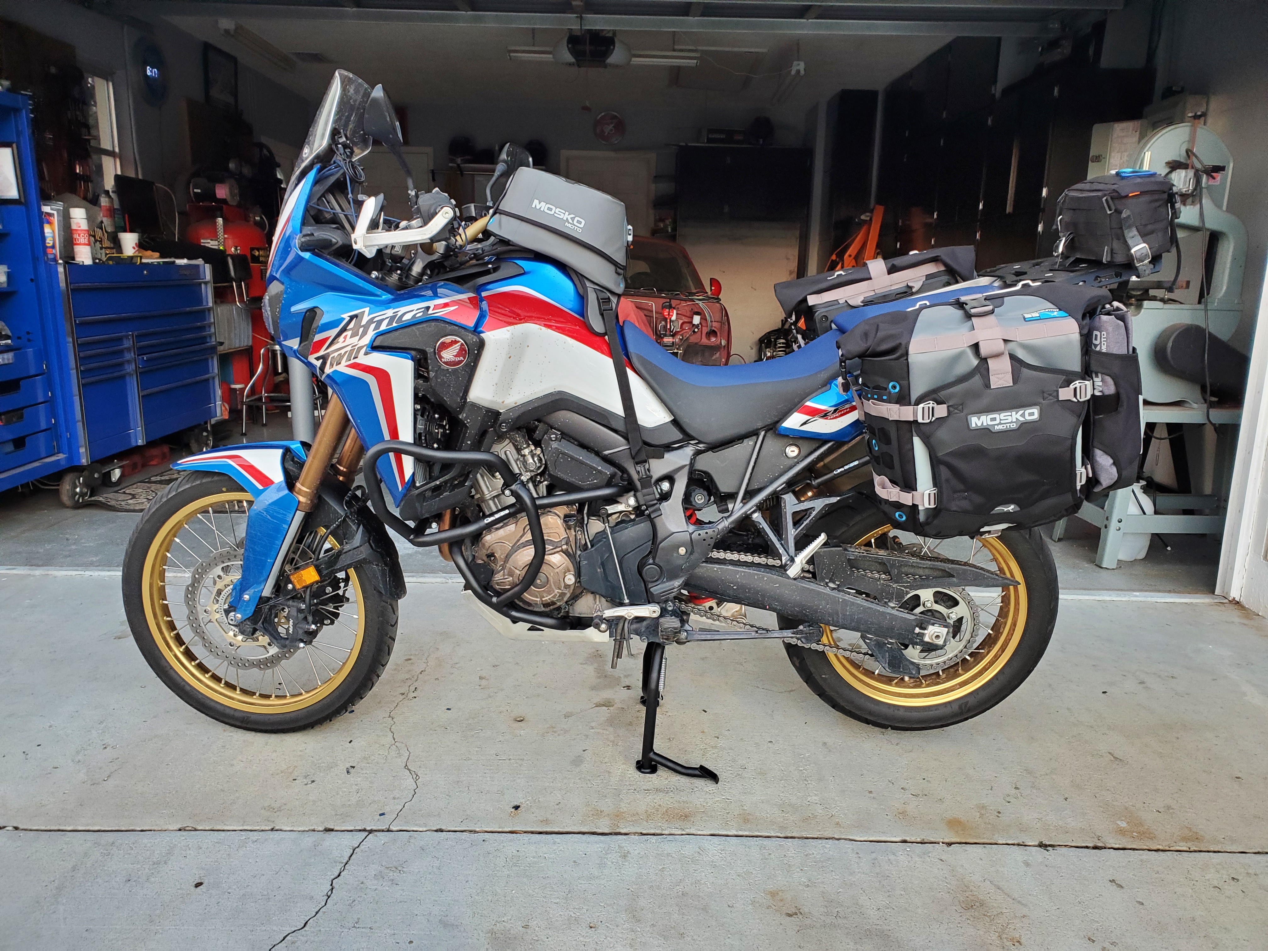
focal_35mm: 26
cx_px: 634
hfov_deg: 67.3
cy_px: 476
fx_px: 952
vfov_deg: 53.1
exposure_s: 1/39
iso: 200
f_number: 2.4
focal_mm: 4.3
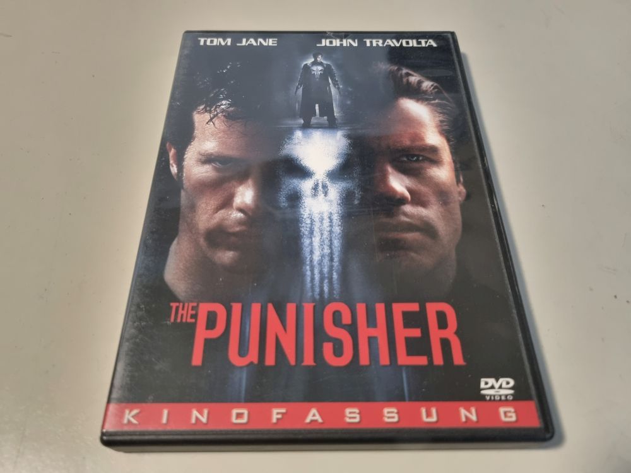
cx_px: 316
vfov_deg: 53.1
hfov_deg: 67.3
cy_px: 236
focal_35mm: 26
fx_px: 474
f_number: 1.8
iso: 640
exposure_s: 1/50
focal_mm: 5.4
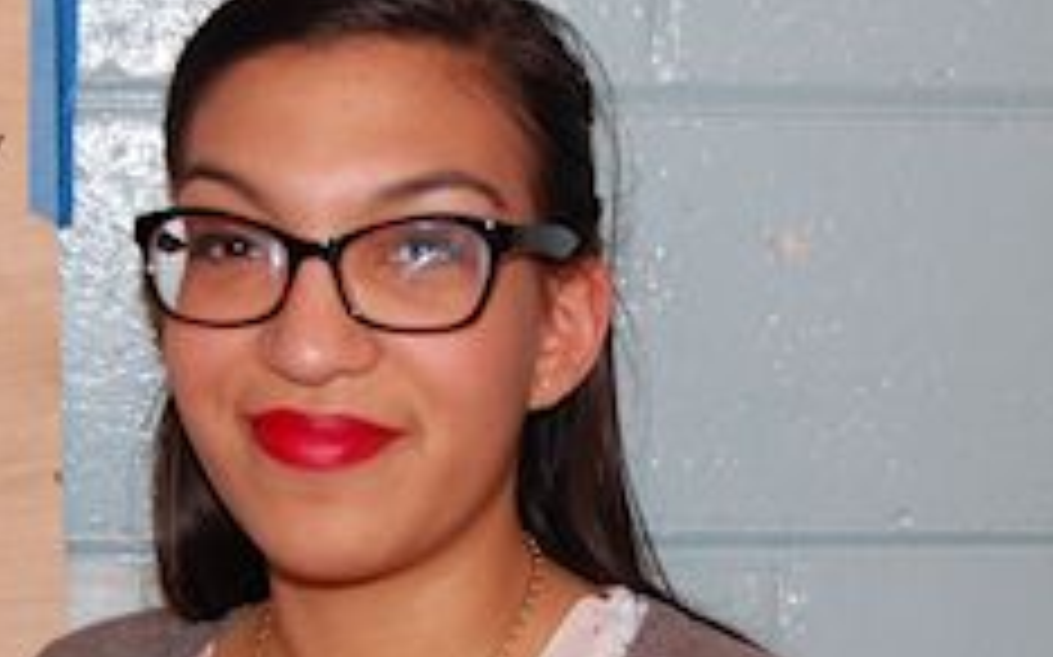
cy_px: 484
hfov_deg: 22.8
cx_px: 454
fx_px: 2610
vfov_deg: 14.3
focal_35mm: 91
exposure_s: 1/60
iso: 400
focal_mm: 31
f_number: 4.5
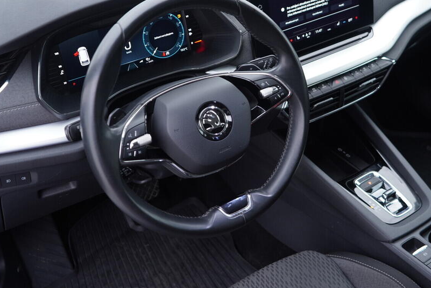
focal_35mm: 46
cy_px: 118
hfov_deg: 42.5
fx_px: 551
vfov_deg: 29.2
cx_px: 260
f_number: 2.8
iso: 200
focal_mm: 24
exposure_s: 1/40
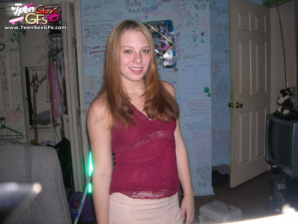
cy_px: 112
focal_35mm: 34
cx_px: 149
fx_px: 293
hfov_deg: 54.0
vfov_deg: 41.8
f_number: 2.9
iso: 51
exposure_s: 1/60.1
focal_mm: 5.7
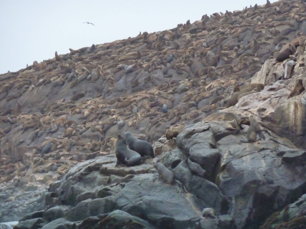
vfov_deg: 7.1
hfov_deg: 9.4
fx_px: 1856
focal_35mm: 210
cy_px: 114
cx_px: 153
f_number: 4.6
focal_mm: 34.4
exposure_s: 1/250
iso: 1250
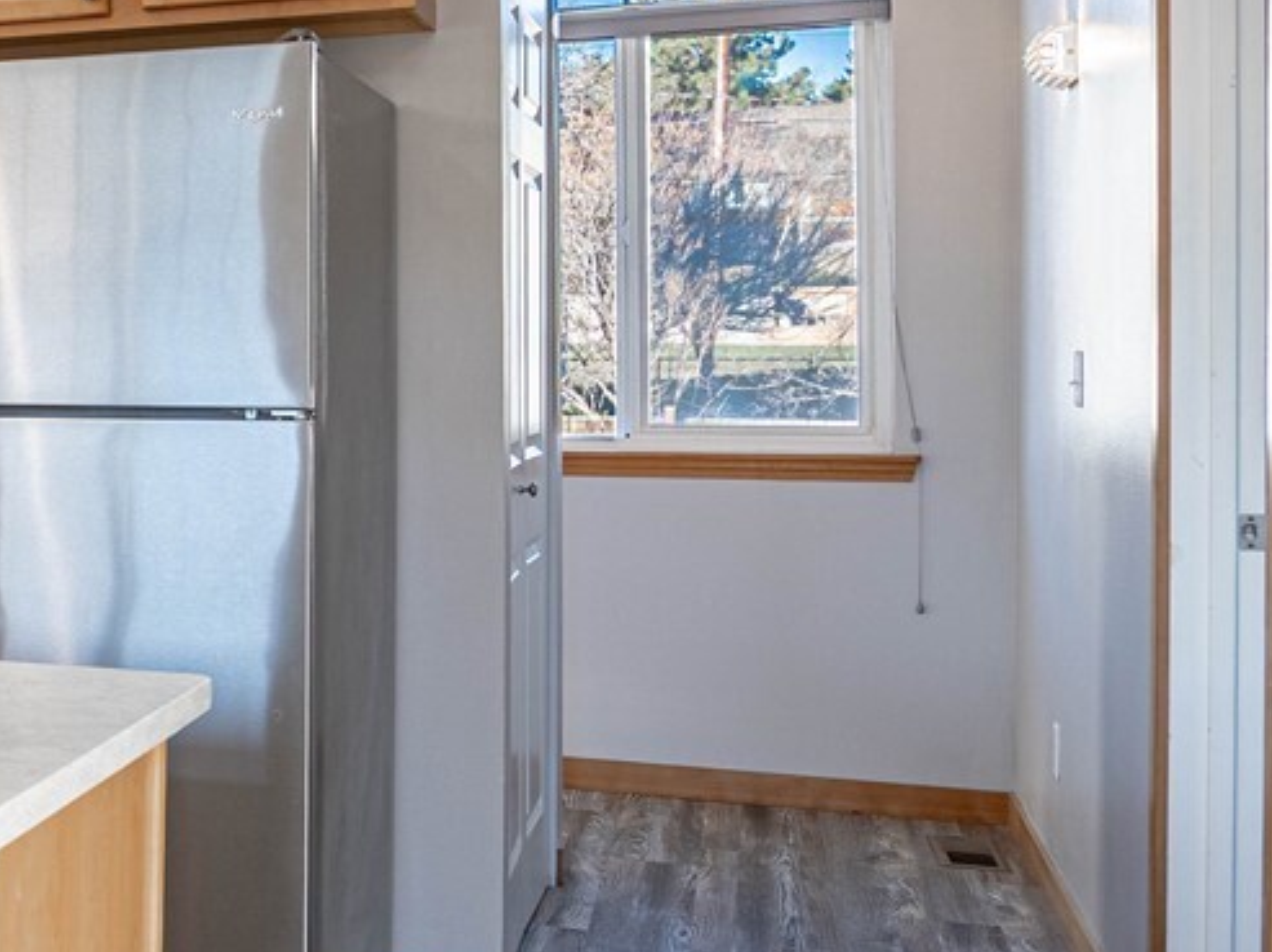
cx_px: -546
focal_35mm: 53
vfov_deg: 27.4
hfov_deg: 27.4
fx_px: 1946
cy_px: 370
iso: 200
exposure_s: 1/1250
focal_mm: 16
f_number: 4
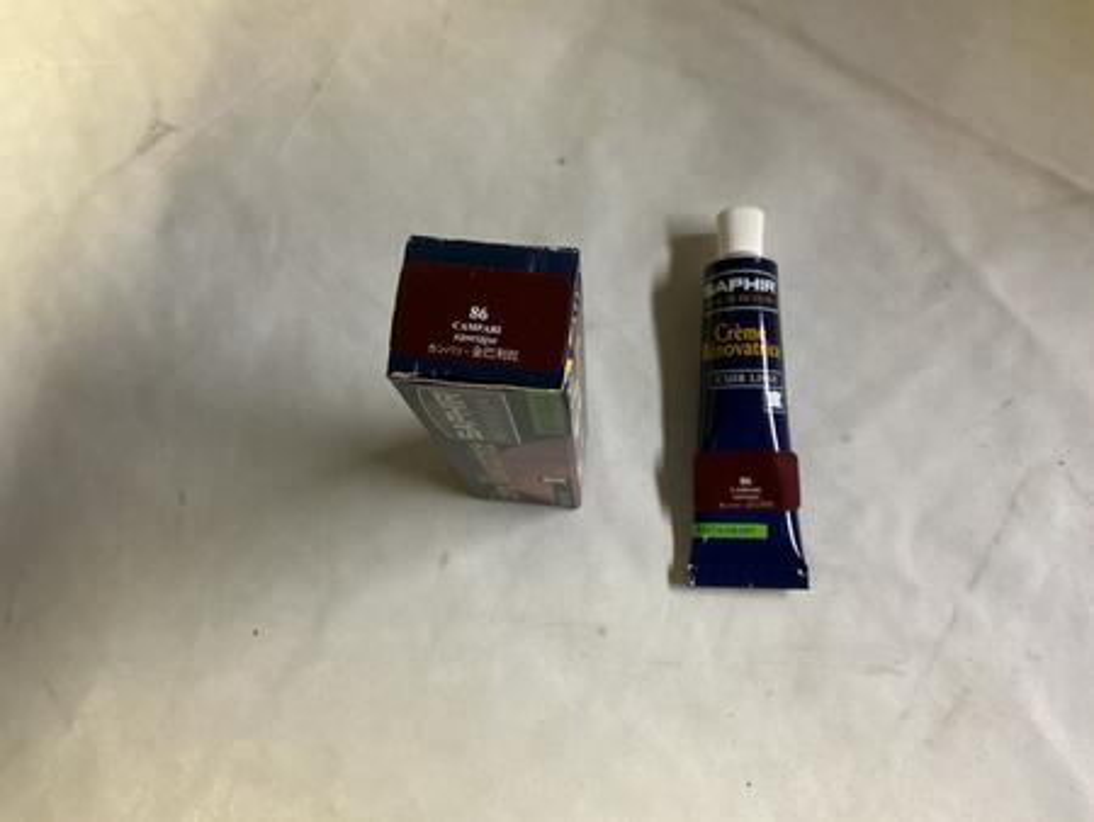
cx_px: 547
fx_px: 917
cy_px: 411
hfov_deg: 61.6
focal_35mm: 29
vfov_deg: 48.3
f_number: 1.8
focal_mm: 3
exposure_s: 1/50
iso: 125
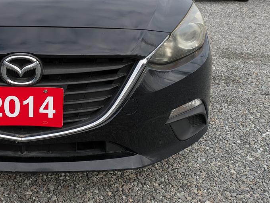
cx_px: 35
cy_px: 45
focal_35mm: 47
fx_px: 367
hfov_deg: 38.1
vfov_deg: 30.3
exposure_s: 1/790
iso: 43
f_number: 1.89
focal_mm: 5.43
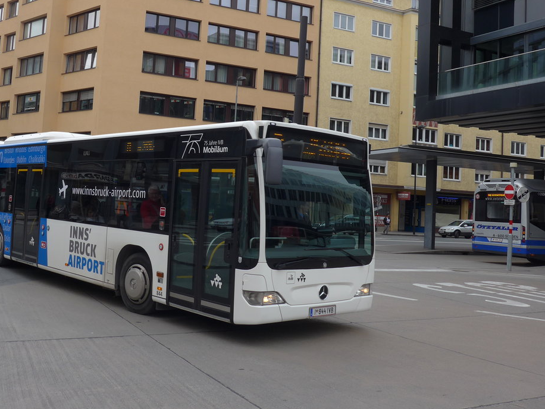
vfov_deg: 37.5
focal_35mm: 38
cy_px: 157
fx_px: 598
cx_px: 212
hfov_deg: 48.6
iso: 80
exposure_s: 1/500
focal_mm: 6
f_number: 2.8
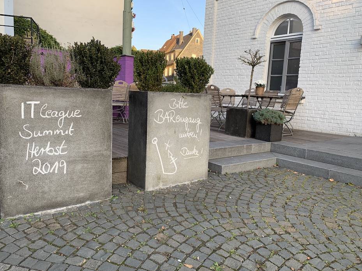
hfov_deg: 63.4
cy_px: 140
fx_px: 293
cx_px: 170
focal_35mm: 28
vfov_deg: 49.7
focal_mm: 4.25
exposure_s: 1/122
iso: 32
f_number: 1.8
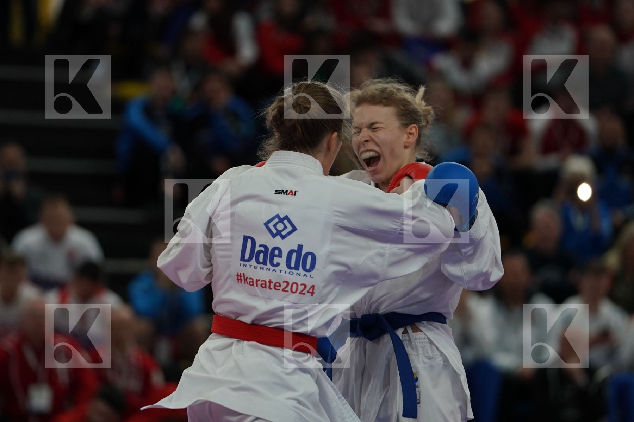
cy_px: 211
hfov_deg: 6.9
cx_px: 317
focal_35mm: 300
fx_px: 5283
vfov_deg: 4.6
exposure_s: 1/1000
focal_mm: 200
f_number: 2.8
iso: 1000
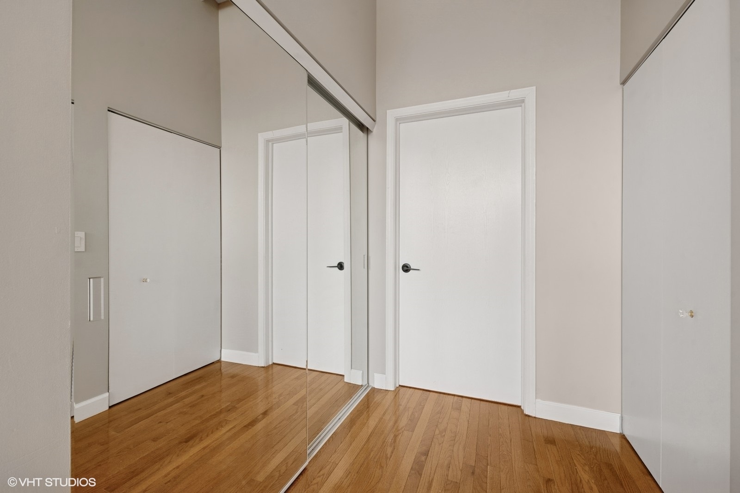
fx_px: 308
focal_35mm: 15
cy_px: 246
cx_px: 370
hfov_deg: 100.4
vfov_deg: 77.3
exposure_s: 1/100
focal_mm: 15
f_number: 8
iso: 200
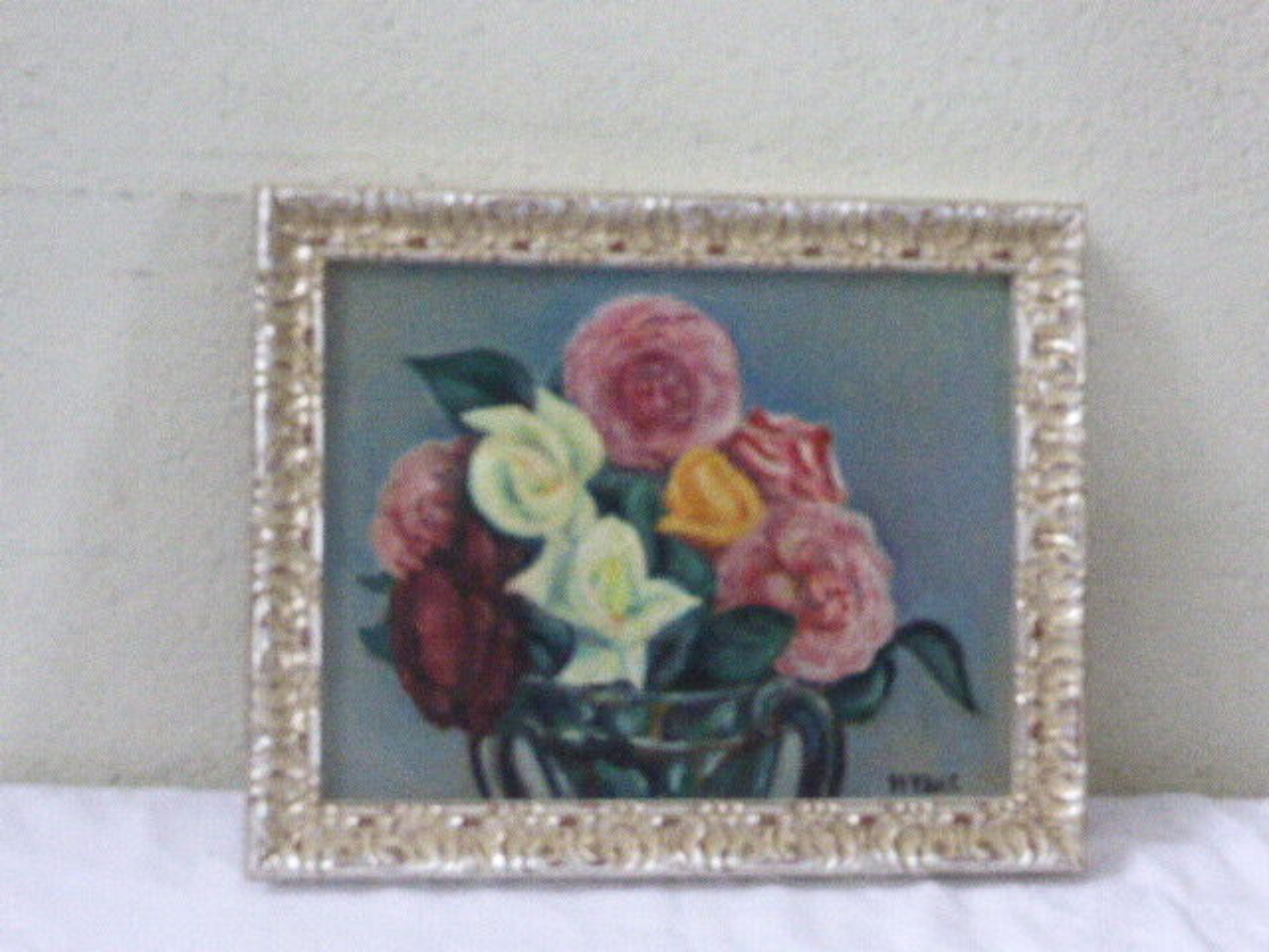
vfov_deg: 21.3
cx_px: 634
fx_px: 2529
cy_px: 476
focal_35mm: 69
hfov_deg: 28.2
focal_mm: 11.7
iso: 1600
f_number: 4.9
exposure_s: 1/160
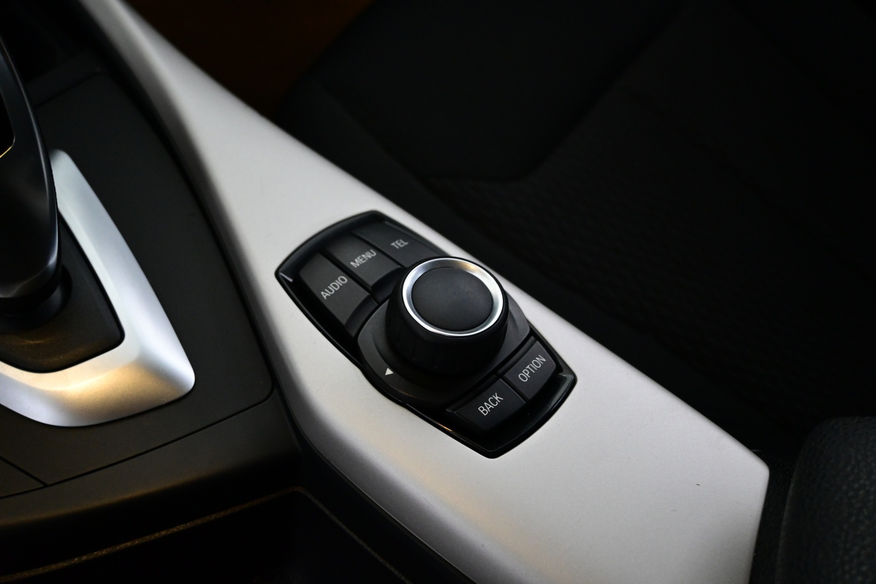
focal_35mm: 33
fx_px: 803
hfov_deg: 57.2
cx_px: 438
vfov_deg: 40.0
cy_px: 292
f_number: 4
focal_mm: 22
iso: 2200
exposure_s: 1/40
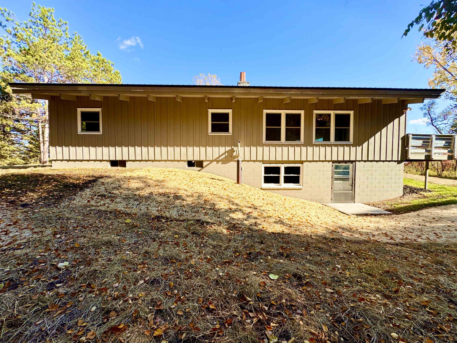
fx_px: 185
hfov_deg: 102.1
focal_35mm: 14
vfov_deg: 85.7
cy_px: 172
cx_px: 228
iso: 50
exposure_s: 1/796
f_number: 2.2
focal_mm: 2.22
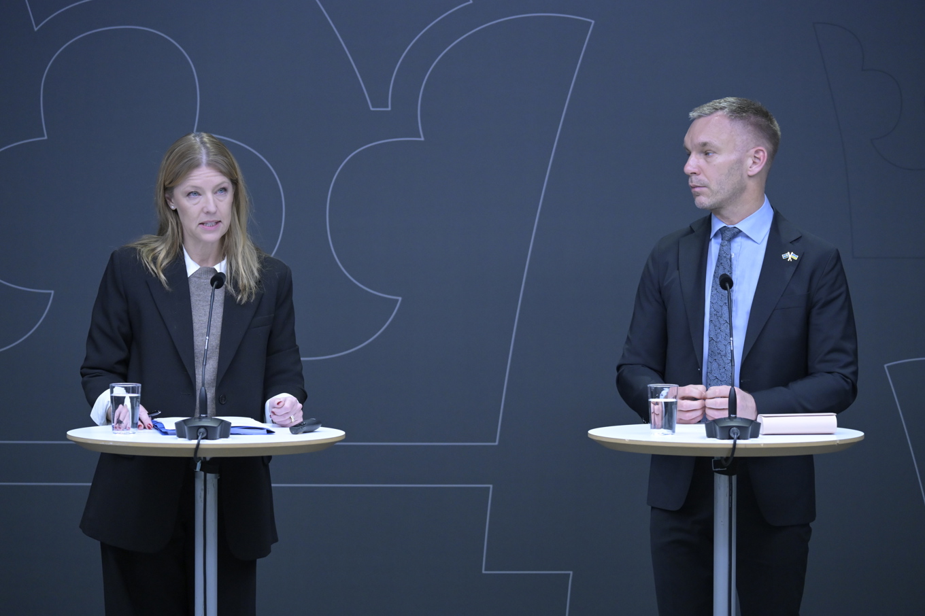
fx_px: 2826
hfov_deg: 18.6
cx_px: 462
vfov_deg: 12.4
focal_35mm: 110
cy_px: 308
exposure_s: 1/500
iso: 3600
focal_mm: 110
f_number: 4
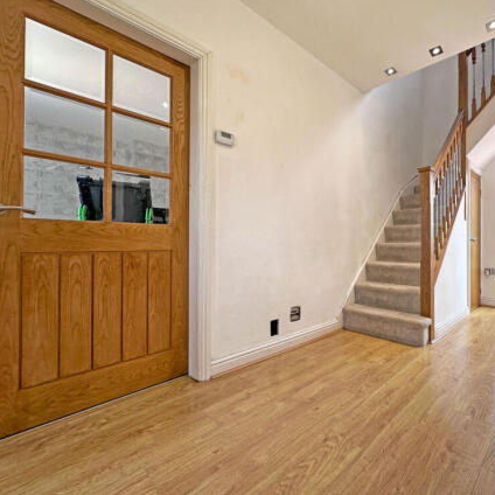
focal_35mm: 17
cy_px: 241
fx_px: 275
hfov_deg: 80.7
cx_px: 337
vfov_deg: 84.0
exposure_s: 1/100
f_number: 2.2
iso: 64
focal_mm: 2.22
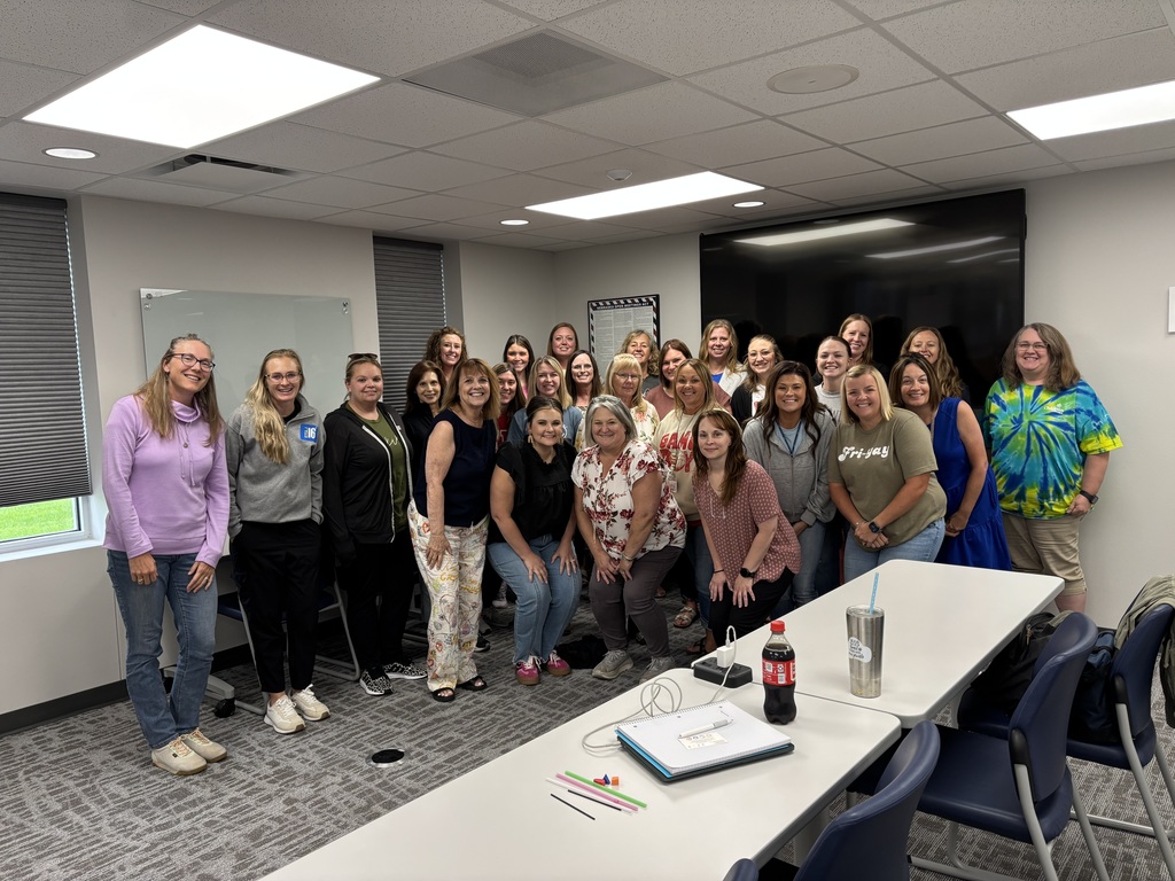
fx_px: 883
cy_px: 440
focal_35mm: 26
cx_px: 588
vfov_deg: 53.1
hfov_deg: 67.3
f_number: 1.6
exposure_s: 1/60
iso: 125
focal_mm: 5.96
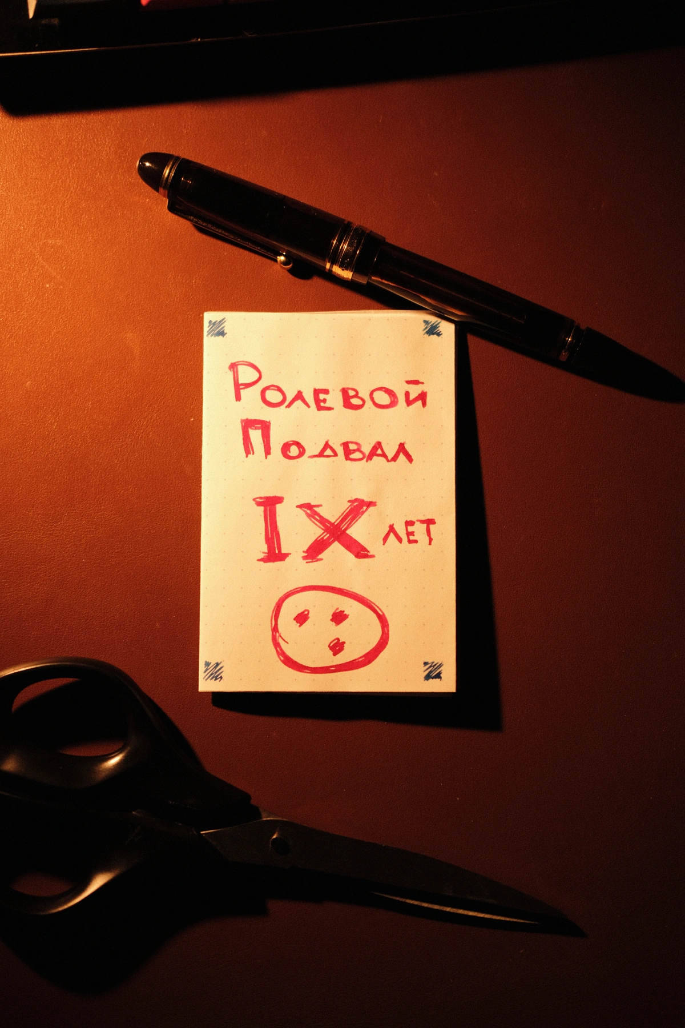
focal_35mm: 53
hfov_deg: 25.5
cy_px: 514
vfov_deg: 37.5
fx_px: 1513
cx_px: 342
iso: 200
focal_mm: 35
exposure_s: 1/250
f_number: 2
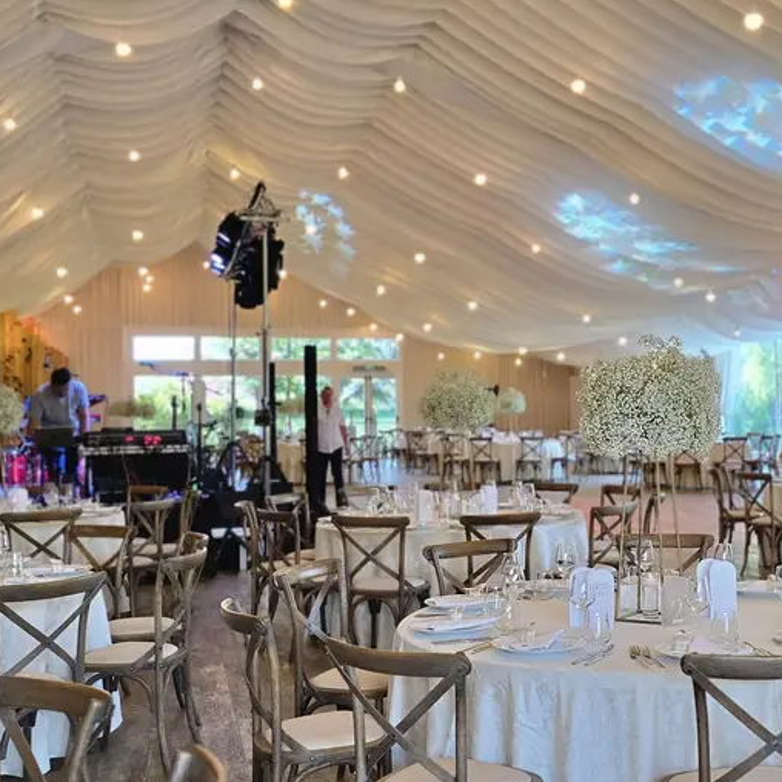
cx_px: 614
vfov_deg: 35.4
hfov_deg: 34.4
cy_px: 396
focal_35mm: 48
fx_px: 1227
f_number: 1.7
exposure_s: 1/100
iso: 125
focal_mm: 6.3
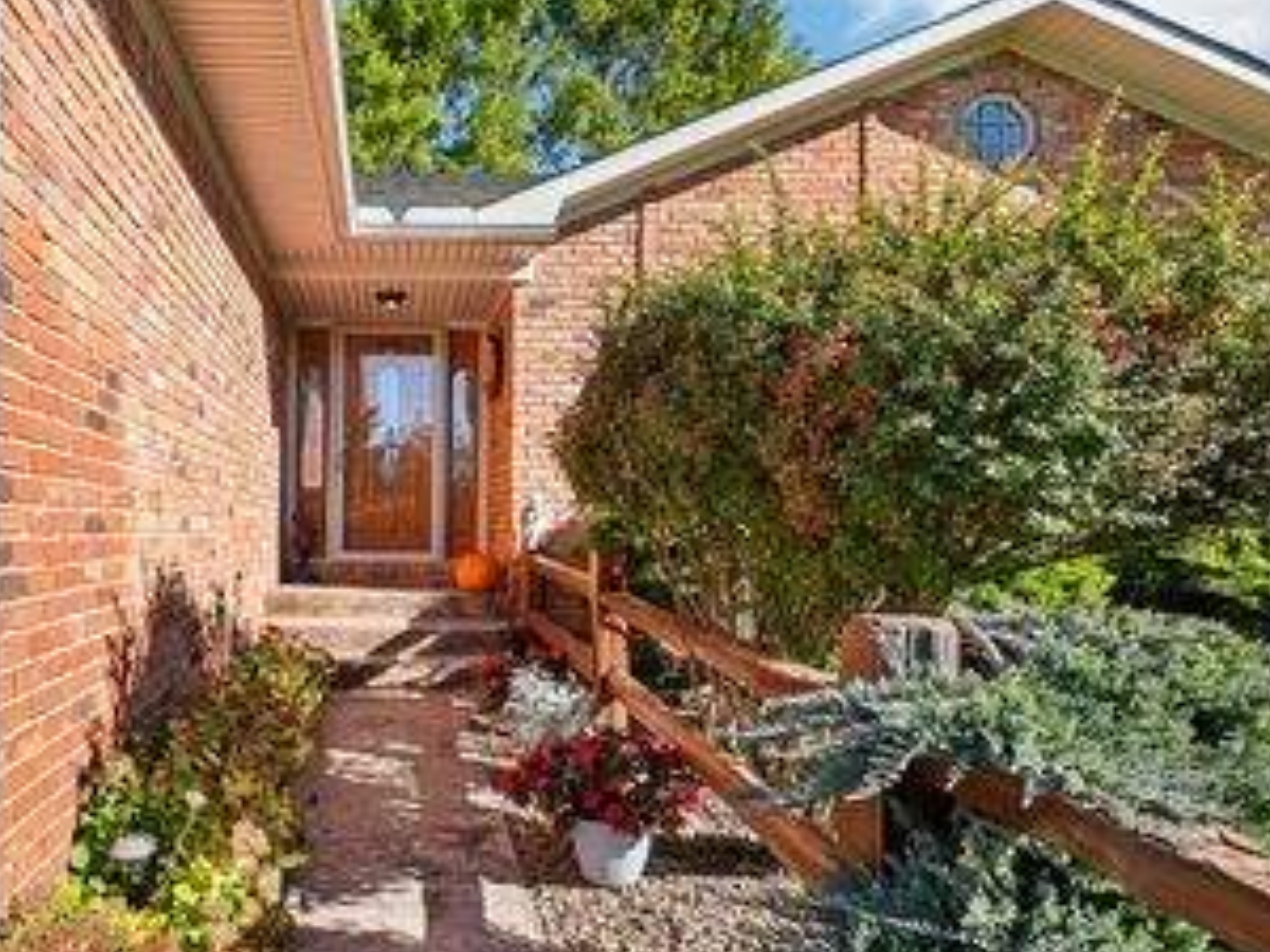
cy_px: 548
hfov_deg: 68.9
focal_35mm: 24
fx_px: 881
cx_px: 389
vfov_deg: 56.6
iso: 100
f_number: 8
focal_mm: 10
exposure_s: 1/200
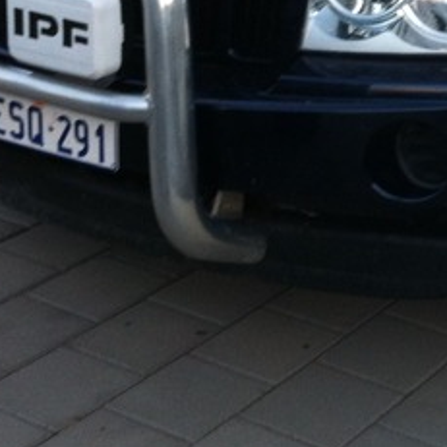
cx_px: 528
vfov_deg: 15.8
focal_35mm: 107
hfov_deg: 15.7
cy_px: -64
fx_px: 1563
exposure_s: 1/120
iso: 100
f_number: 2.8
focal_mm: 3.85
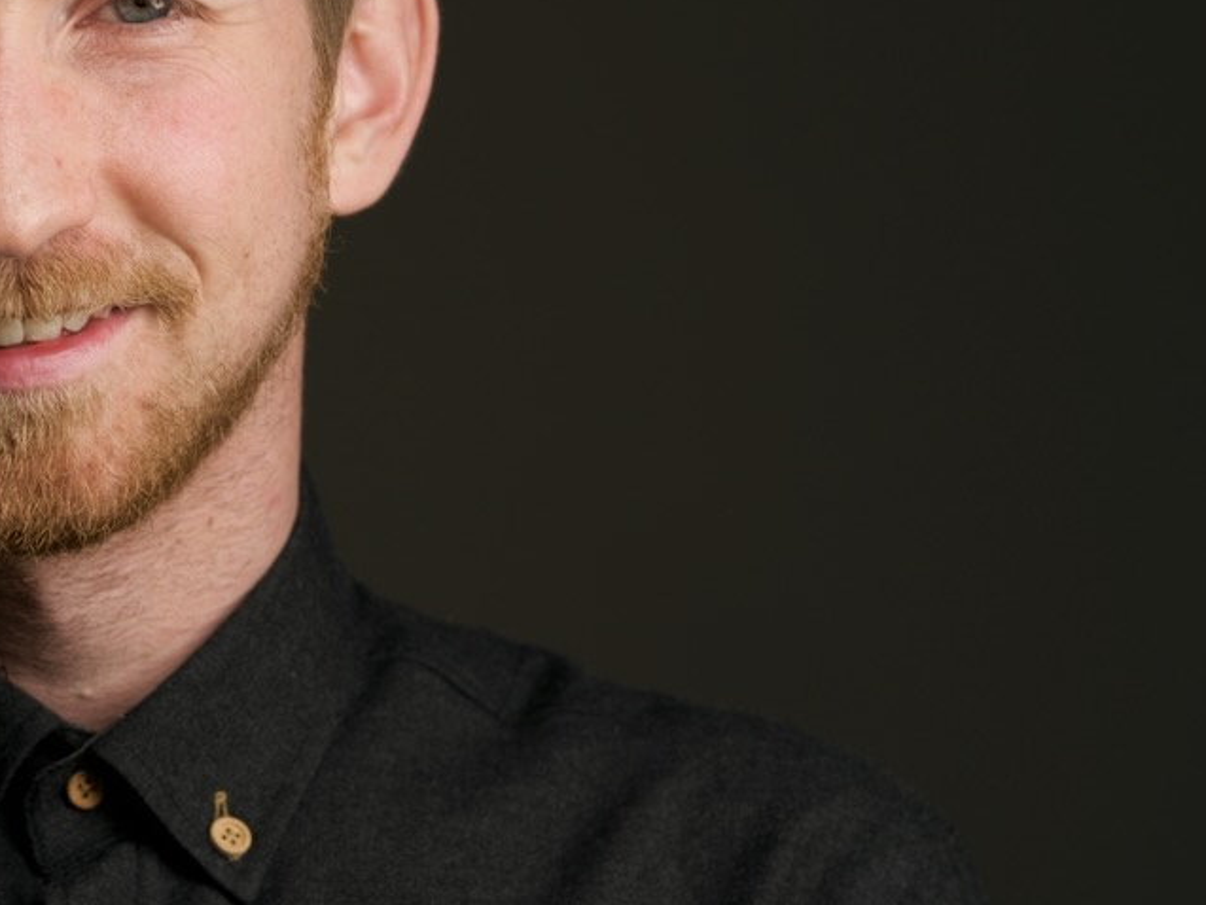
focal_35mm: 174
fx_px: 6063
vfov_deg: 8.5
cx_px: 81
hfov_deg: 11.3
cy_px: 220
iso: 160
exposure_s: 1/100
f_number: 5.6
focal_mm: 90
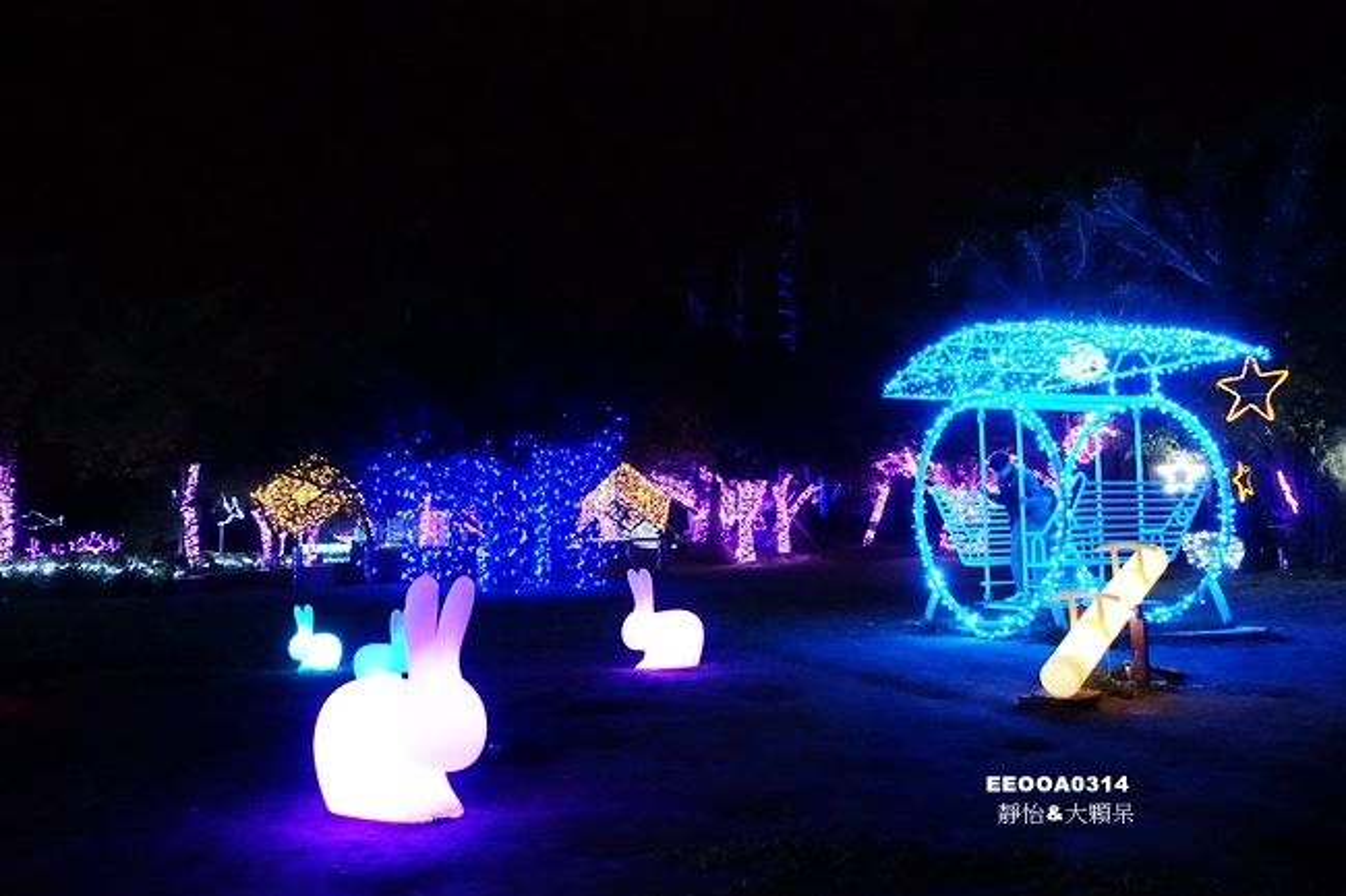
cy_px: 448
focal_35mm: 32
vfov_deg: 41.1
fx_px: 1196
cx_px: 673
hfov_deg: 58.7
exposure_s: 1/80
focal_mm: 11.56
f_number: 2.5
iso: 6400
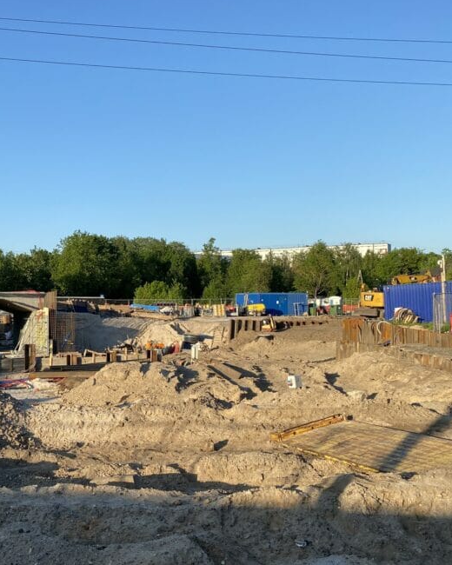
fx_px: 669
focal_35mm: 40
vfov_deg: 45.8
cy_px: 288
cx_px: 54
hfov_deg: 35.4
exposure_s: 1/1653
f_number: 1.8
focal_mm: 4.25
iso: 32
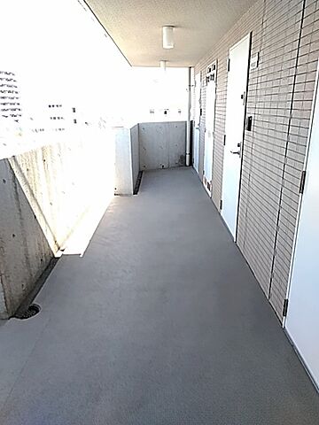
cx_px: 160
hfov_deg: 51.4
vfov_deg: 65.3
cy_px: 212
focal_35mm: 27
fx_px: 332
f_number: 2.2
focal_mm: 3.46
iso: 91
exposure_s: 1/125
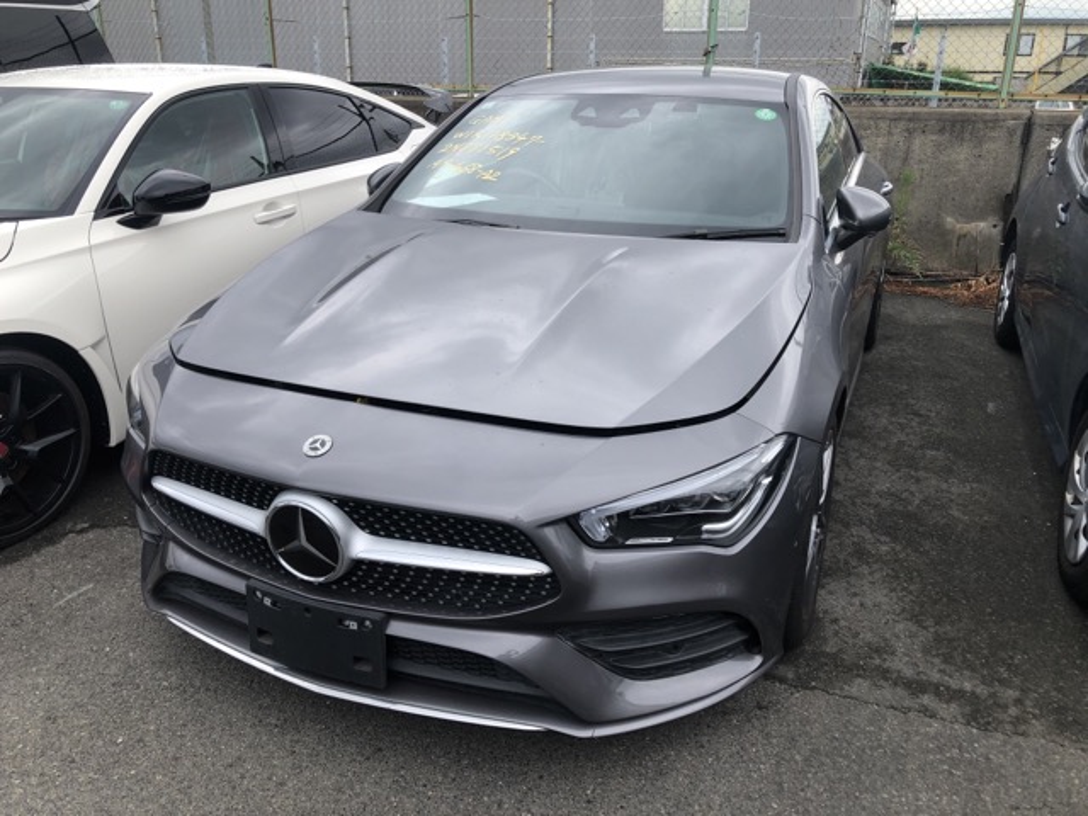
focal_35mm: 28
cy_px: 408
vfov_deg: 49.7
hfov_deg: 63.4
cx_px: 544
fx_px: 880
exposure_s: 1/592
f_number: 1.8
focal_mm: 3.99
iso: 20
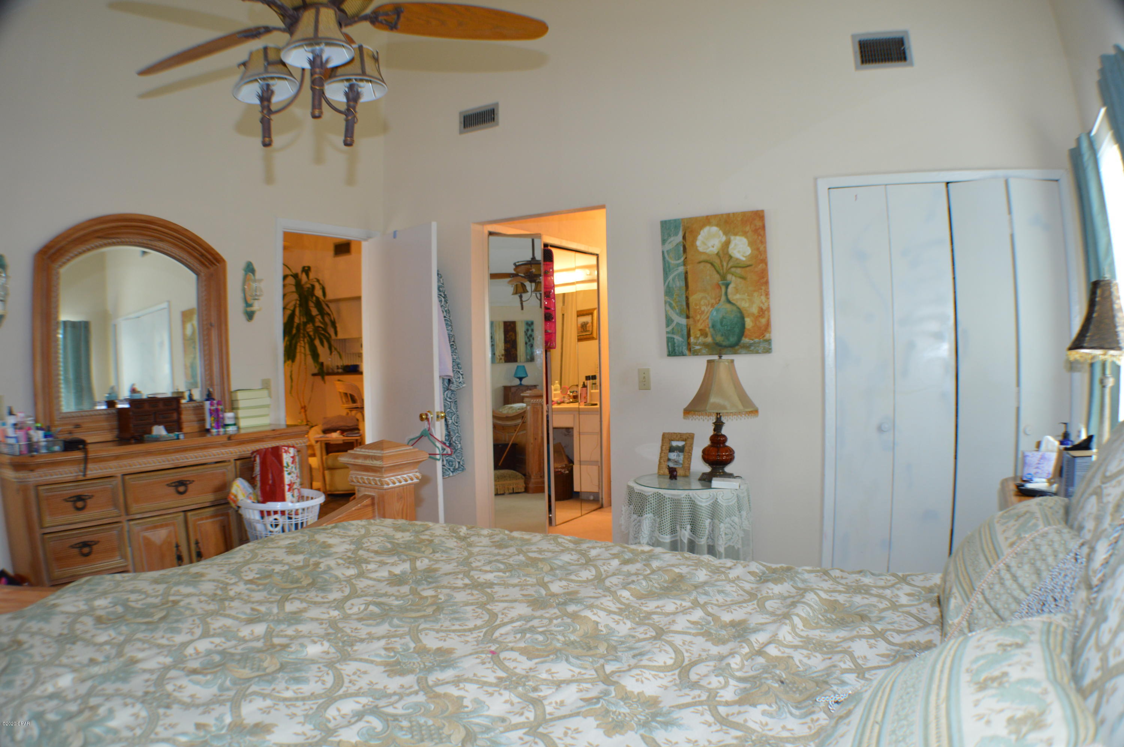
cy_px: 374
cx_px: 562
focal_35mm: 33
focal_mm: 22
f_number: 4
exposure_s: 1/25
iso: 400
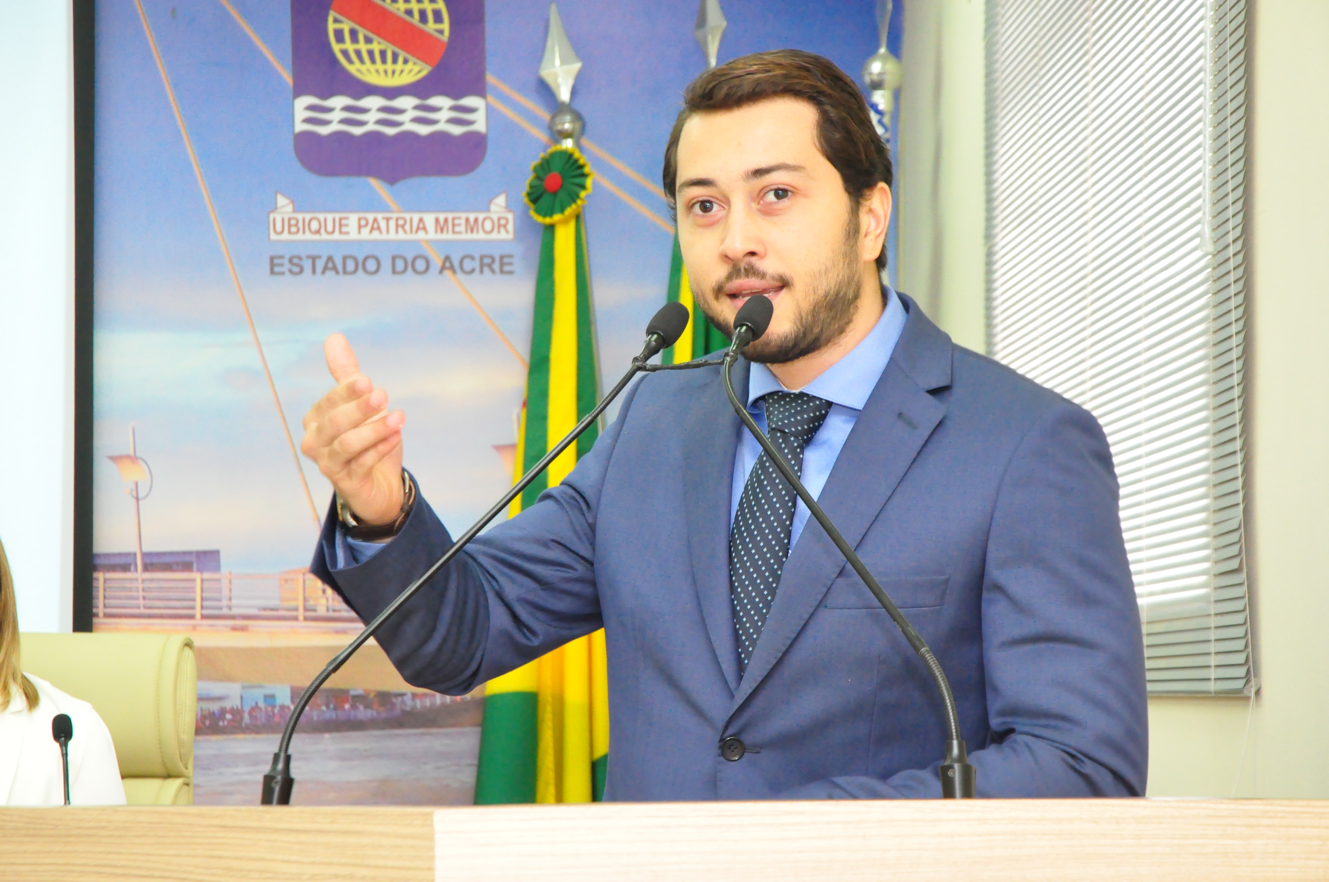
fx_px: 3872
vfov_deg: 13.0
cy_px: 441
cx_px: 664
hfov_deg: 19.5
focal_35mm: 105
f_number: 8
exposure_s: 1/50
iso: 3200
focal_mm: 70
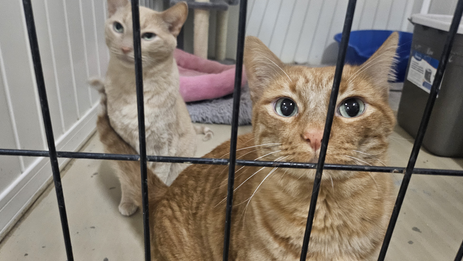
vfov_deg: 42.9
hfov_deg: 69.9
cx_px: 227
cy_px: 132
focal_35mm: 27
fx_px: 331
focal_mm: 5
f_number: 1.8
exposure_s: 1/24
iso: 640
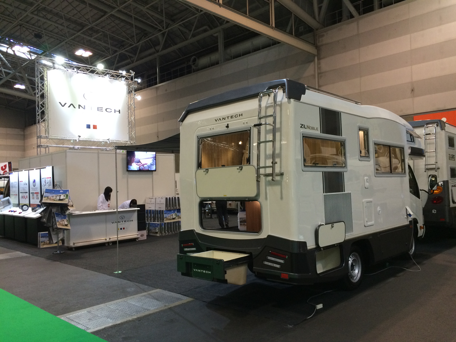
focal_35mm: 29
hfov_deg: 61.7
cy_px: 171
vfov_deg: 48.2
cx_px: 228
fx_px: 382
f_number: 2.2
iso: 160
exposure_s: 1/30
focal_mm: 4.15
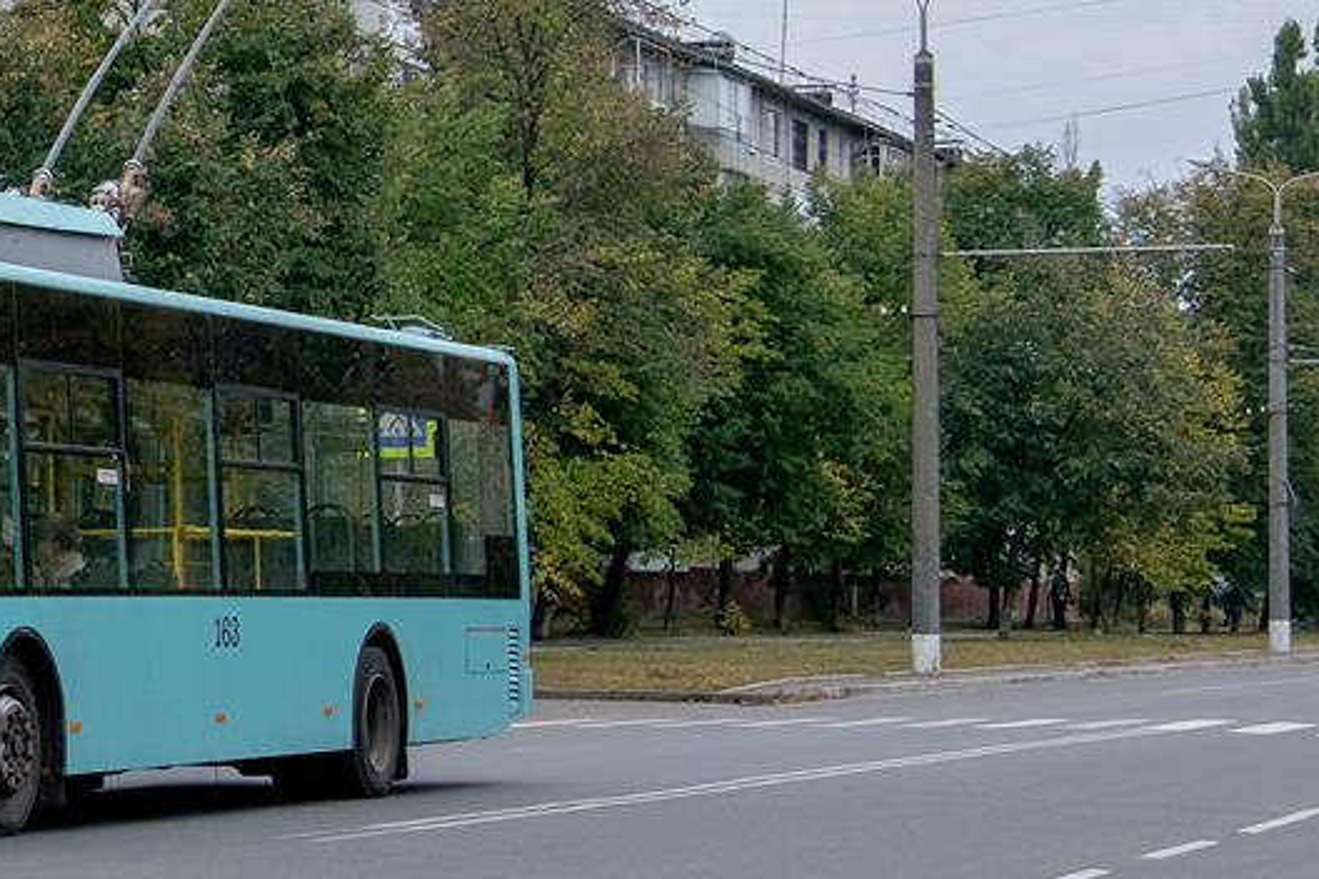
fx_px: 3847
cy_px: 150
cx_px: -62
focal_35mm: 105
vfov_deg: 13.0
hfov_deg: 18.8
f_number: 4.3
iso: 640
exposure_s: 1/640
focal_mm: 29.3
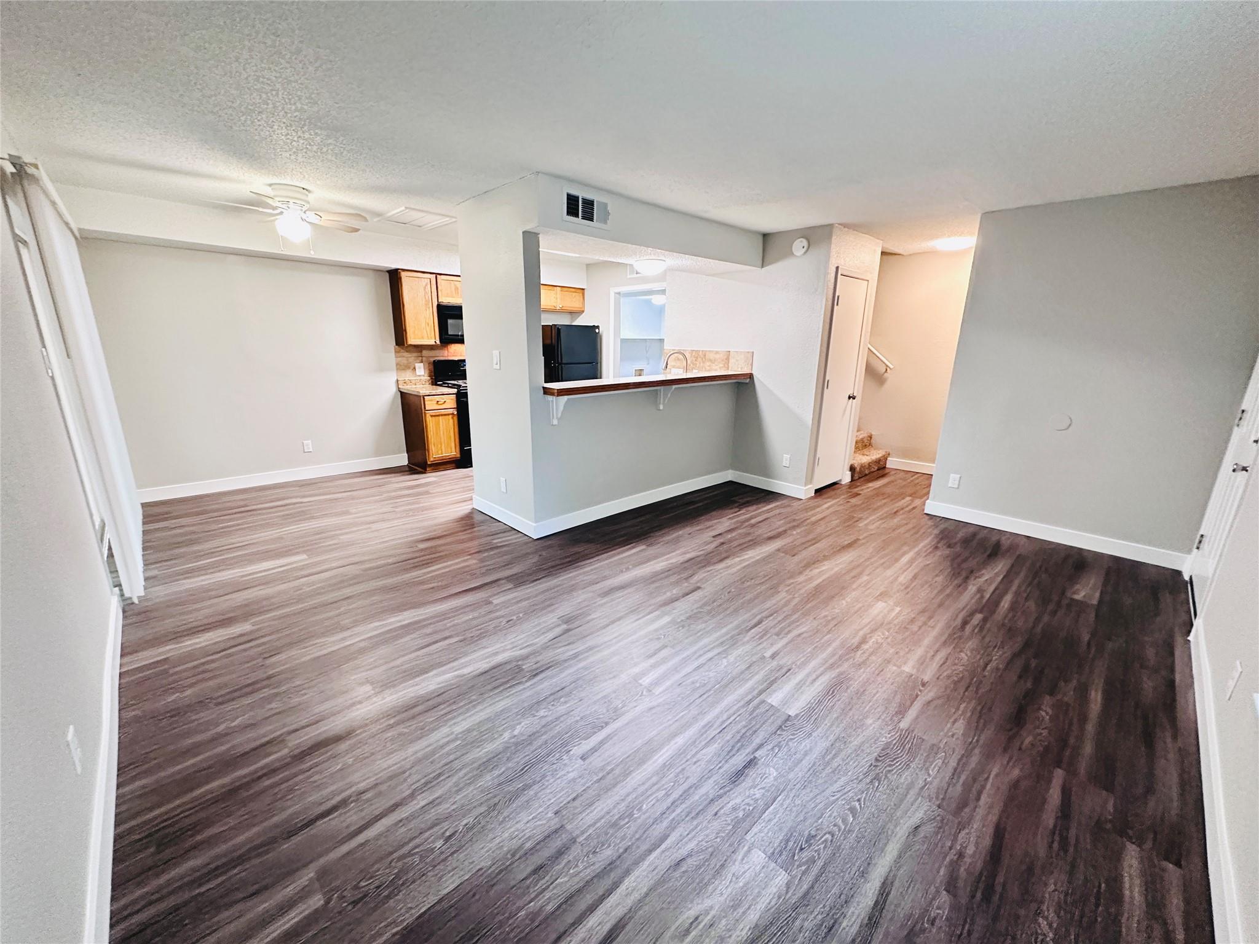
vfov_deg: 85.7
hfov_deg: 102.1
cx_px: 630
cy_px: 472
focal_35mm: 14
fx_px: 509
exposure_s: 1/60
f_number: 2.2
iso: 800
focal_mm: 2.22
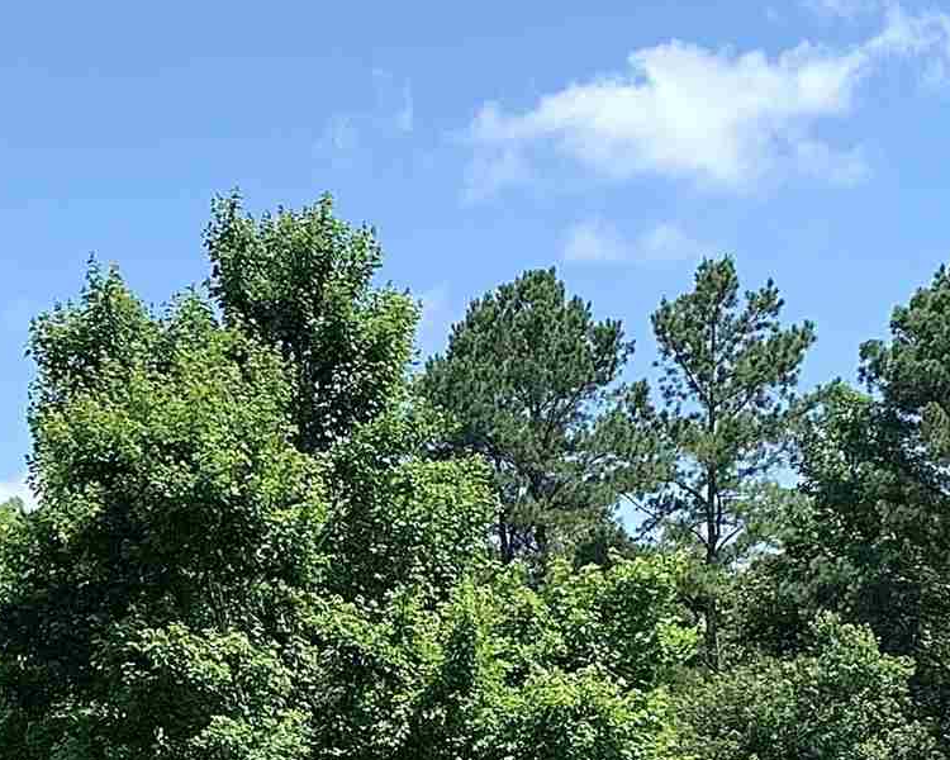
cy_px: 908
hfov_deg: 18.4
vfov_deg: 14.4
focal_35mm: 104
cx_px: 251
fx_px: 2924
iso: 25
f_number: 1.8
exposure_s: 1/1536
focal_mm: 4.25
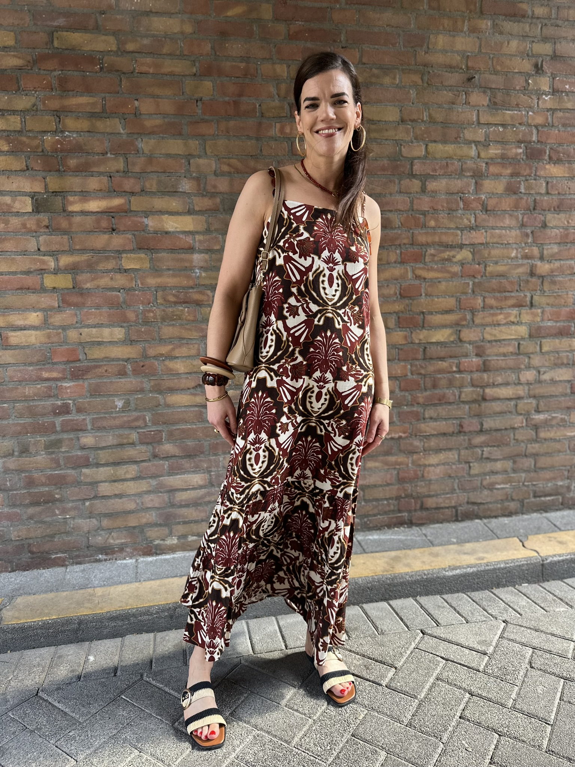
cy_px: 384
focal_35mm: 24
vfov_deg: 71.6
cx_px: 288
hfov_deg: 56.8
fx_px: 532
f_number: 1.78
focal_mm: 6.86
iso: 125
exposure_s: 1/121
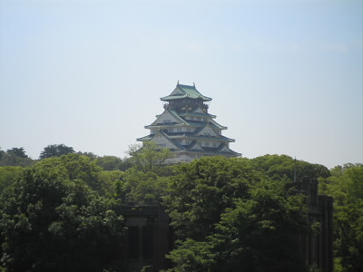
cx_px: 182
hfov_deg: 18.2
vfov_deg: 13.7
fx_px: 1133
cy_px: 136
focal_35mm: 108
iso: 64
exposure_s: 1/400
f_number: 5.9
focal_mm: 19.6
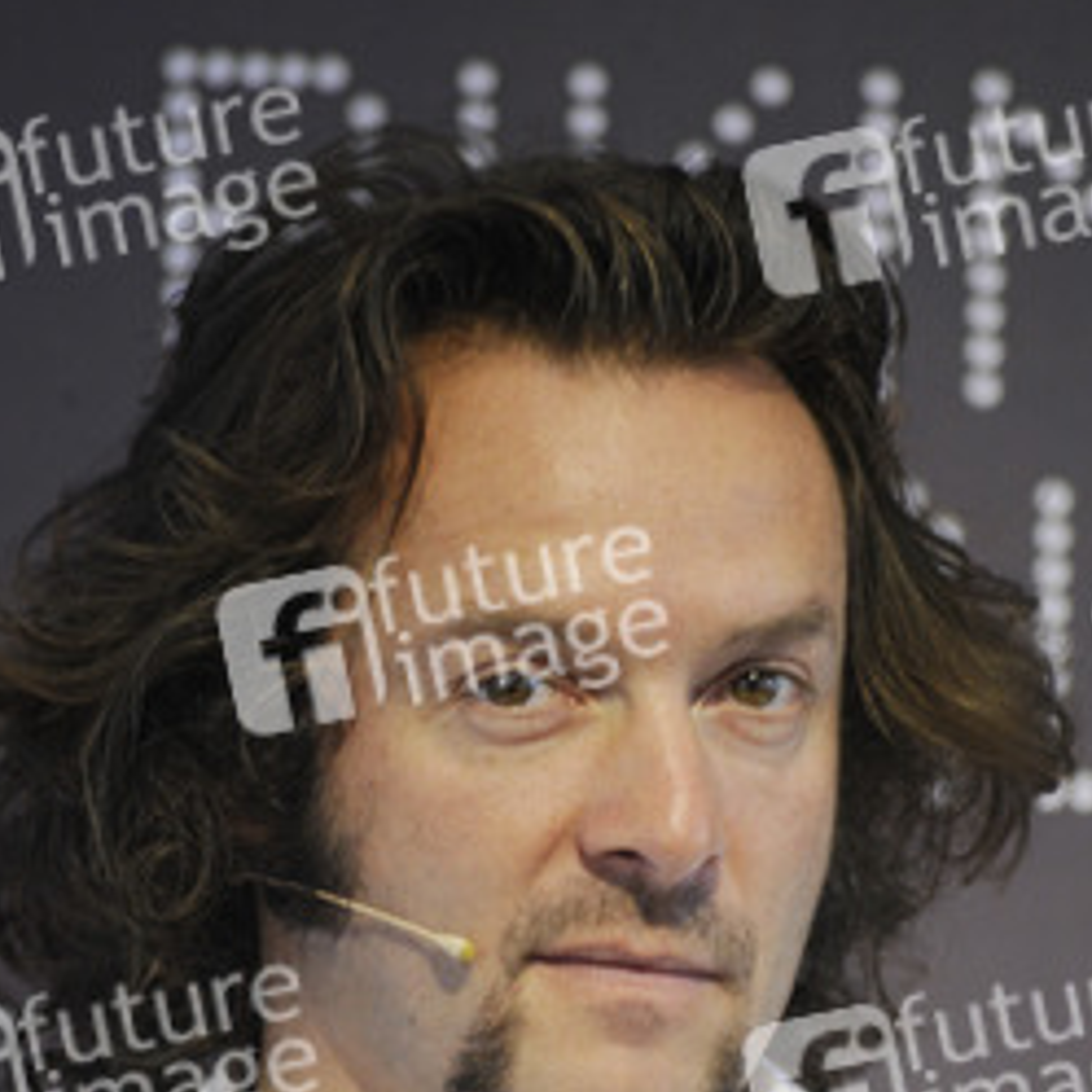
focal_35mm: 409
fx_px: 14597
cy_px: 851
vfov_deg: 4.3
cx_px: 570
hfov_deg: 4.3
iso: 1600
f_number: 5.6
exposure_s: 1/100
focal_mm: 300
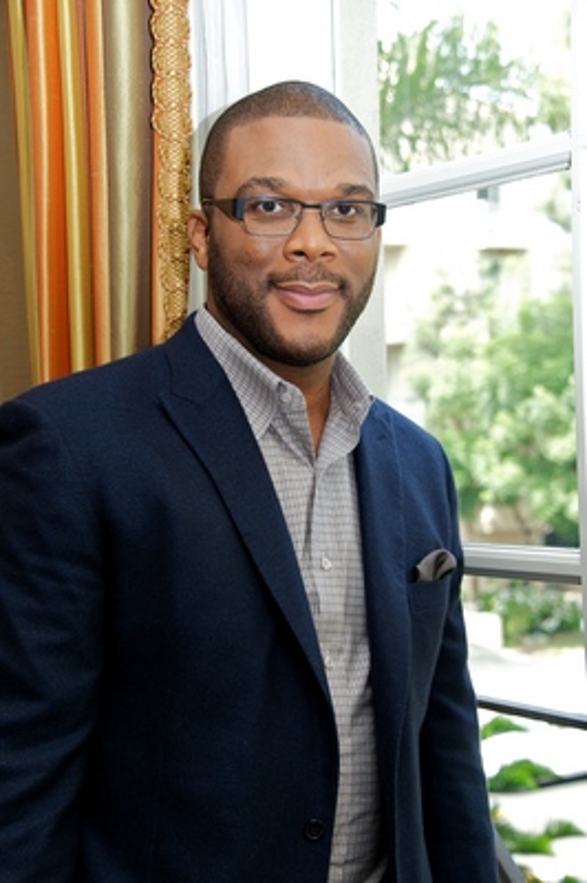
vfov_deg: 29.7
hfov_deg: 20.0
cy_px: 442
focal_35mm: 68
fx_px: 1666
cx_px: 294
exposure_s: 1/60
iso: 500
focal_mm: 68
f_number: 7.1
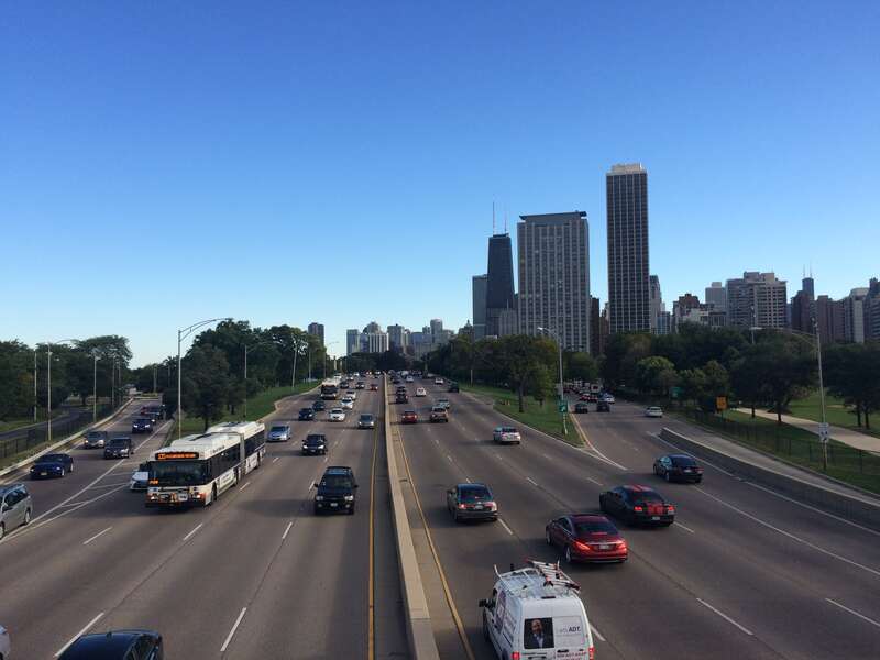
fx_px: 737
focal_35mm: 29
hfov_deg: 61.7
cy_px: 330
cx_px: 440
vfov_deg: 48.2
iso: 32
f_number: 2.2
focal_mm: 4.15
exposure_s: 1/1109
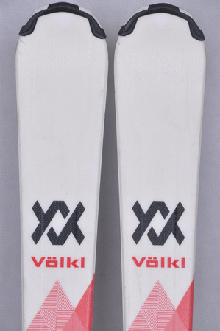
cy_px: 166
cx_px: 110
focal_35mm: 158
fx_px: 1447
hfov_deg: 8.7
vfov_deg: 13.1
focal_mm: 105
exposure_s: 1/125
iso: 3200
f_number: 9.5
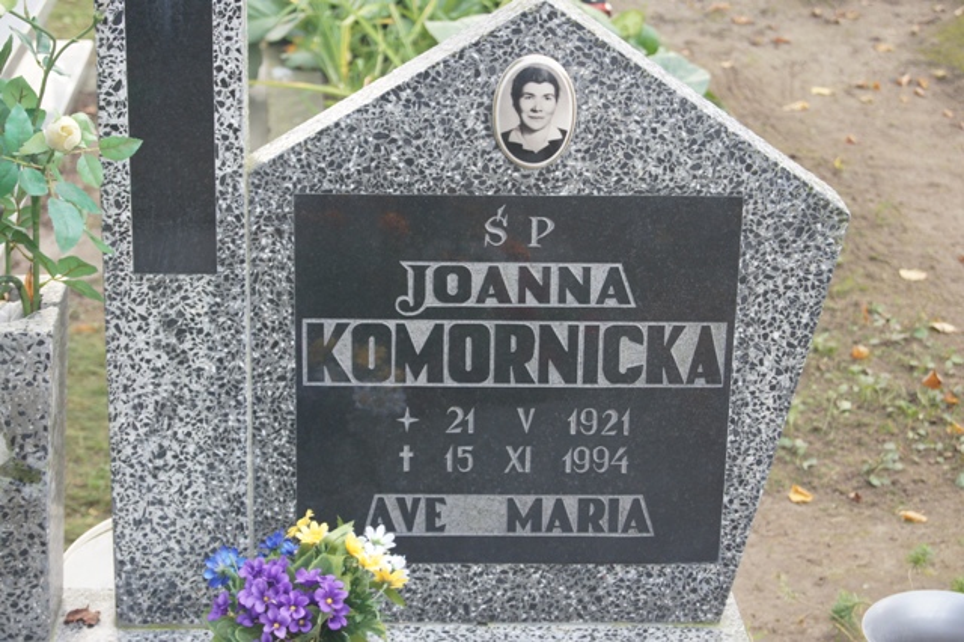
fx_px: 2208
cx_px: 482
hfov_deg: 24.6
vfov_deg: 16.5
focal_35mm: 82
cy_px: 321
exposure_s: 1/100
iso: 500
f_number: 5.6
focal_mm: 55
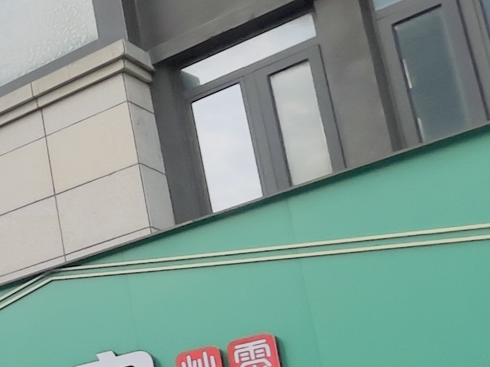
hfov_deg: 17.3
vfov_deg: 19.9
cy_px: 419
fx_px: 991
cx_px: -550
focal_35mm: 70
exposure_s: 1/216
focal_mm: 1.54
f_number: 2.4
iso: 25
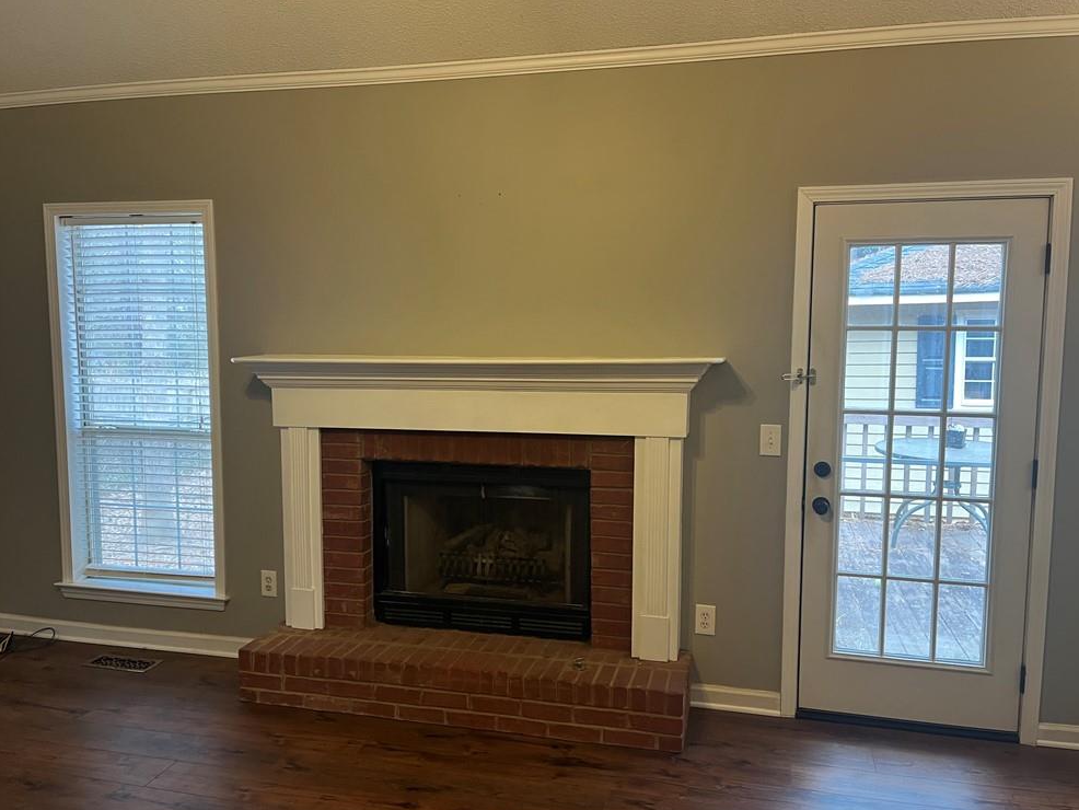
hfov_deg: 65.3
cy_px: 400
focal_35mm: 27
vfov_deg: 51.4
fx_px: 842
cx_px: 541
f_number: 1.6
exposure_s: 1/60
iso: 125
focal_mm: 5.1
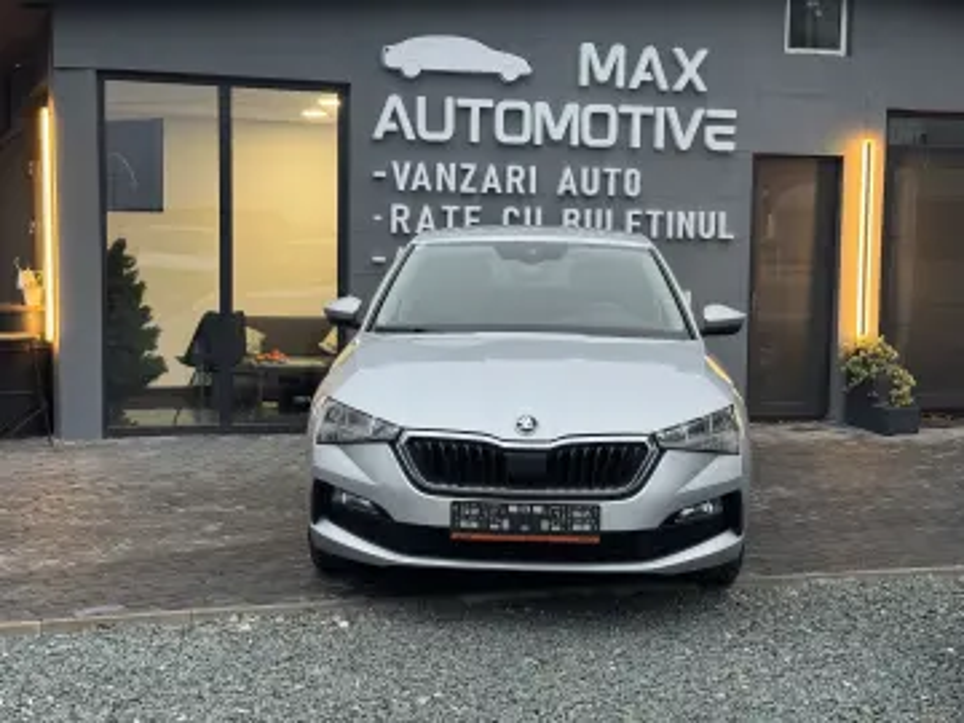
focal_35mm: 48
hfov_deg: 39.7
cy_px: 362
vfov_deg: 30.3
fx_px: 1337
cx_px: 482
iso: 100
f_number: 1.78
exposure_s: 1/76
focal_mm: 6.76
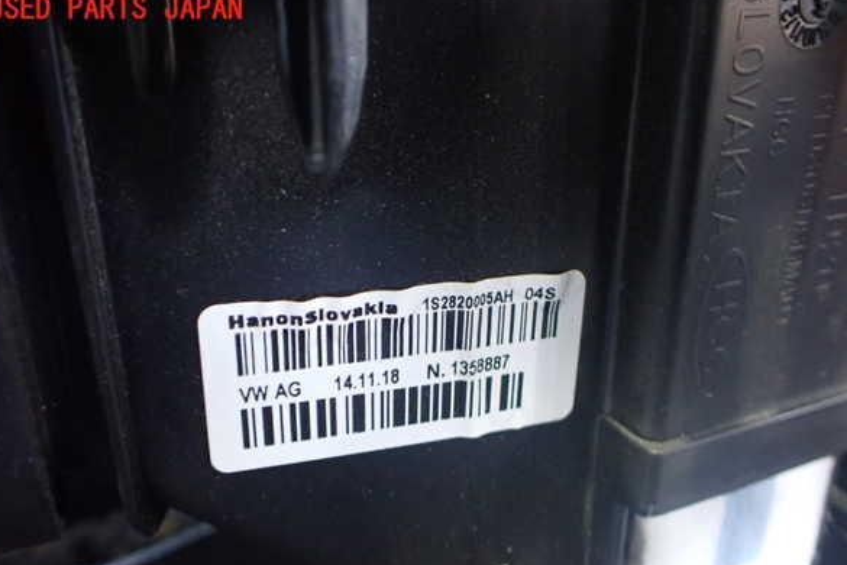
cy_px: 317
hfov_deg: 58.7
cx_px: 414
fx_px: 753
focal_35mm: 32
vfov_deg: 41.0
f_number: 2.3
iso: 1000
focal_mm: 5.4
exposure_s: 1/30
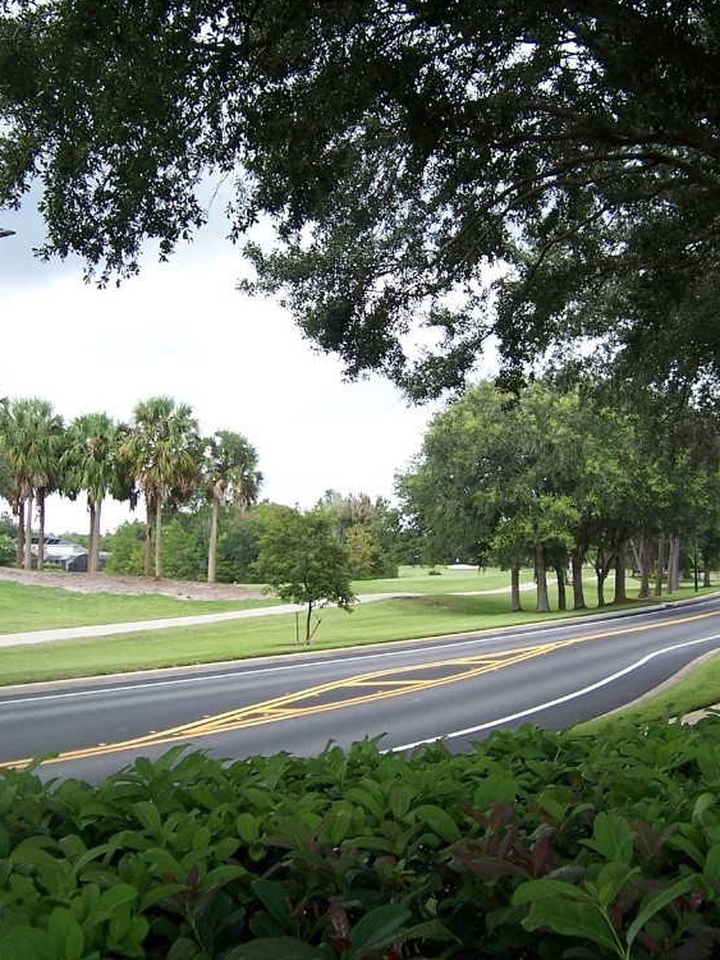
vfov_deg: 42.1
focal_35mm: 45
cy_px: 486
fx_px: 1248
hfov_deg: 32.2
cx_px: 341
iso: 80
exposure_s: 1/125
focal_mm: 5.5
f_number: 3.4
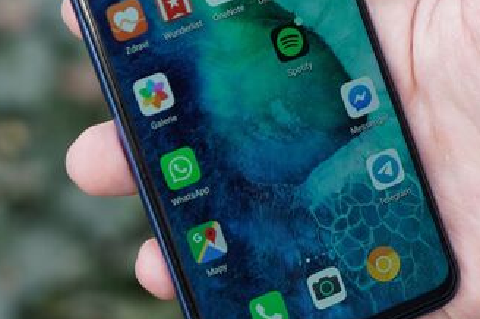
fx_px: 2358
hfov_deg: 11.6
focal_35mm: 177
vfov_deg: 7.7
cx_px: 239
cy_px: 61
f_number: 4
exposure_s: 1/160
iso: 160
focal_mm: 70
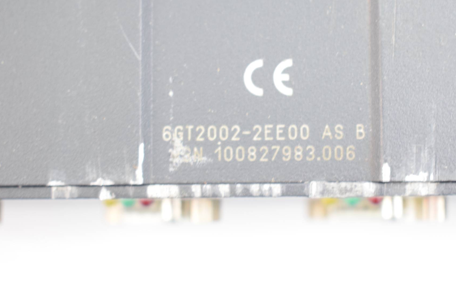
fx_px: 1014
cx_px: 274
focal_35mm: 80
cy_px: 120
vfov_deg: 17.1
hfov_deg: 25.3
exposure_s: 1/60
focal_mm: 42
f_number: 5
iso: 1400
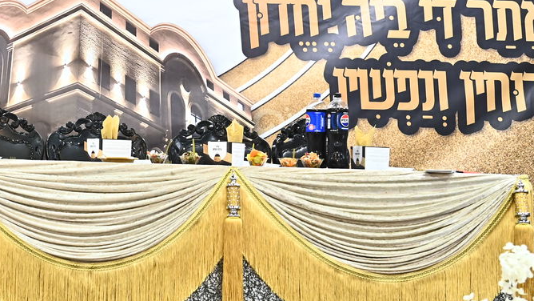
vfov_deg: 12.0
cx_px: 58
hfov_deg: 20.7
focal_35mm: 101
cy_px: 80
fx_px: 1430
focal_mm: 46
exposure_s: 1/160
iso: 3200
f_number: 7.1
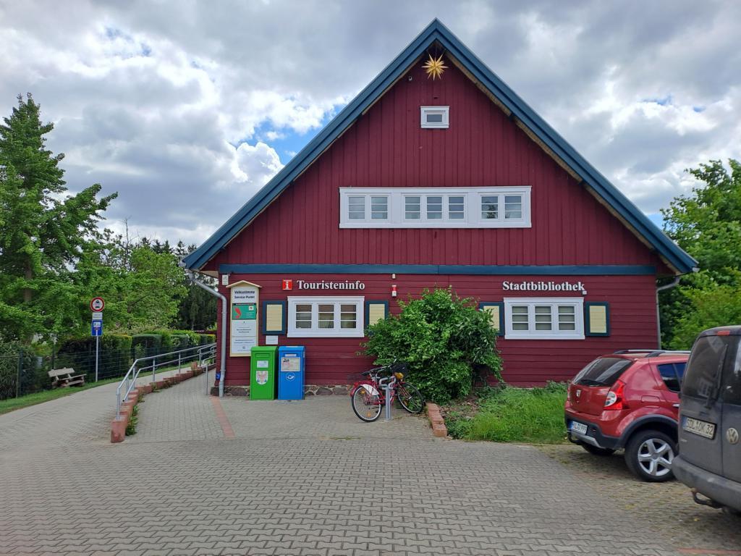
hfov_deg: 69.4
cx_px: 370
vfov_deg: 54.9
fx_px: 535
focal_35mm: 25
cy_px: 278
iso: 32
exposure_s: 1/1266
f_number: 1.8
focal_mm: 4.65
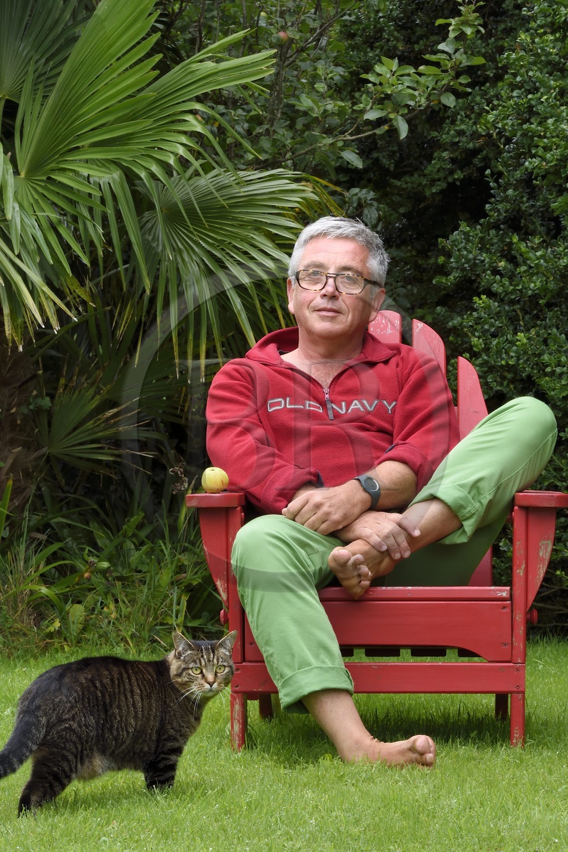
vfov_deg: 15.2
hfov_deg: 10.2
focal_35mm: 135
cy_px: 426
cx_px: 284
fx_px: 3196
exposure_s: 1/50
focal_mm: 135
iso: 1600
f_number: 22
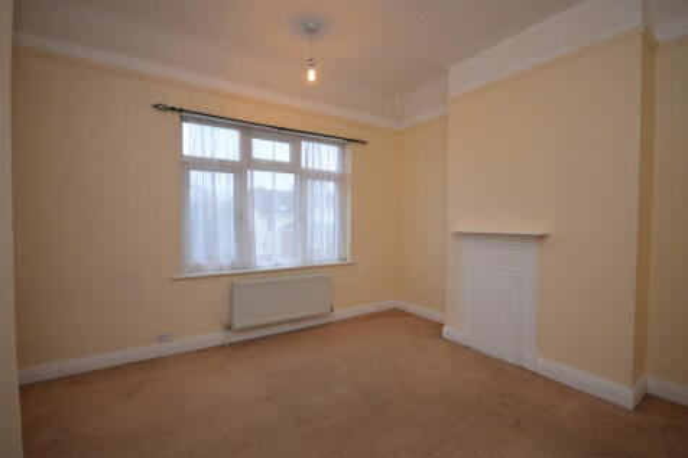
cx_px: 344
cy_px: 229
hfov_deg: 100.4
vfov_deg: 77.3
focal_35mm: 15
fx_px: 287
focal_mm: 10
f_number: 4
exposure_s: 1/60
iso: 800
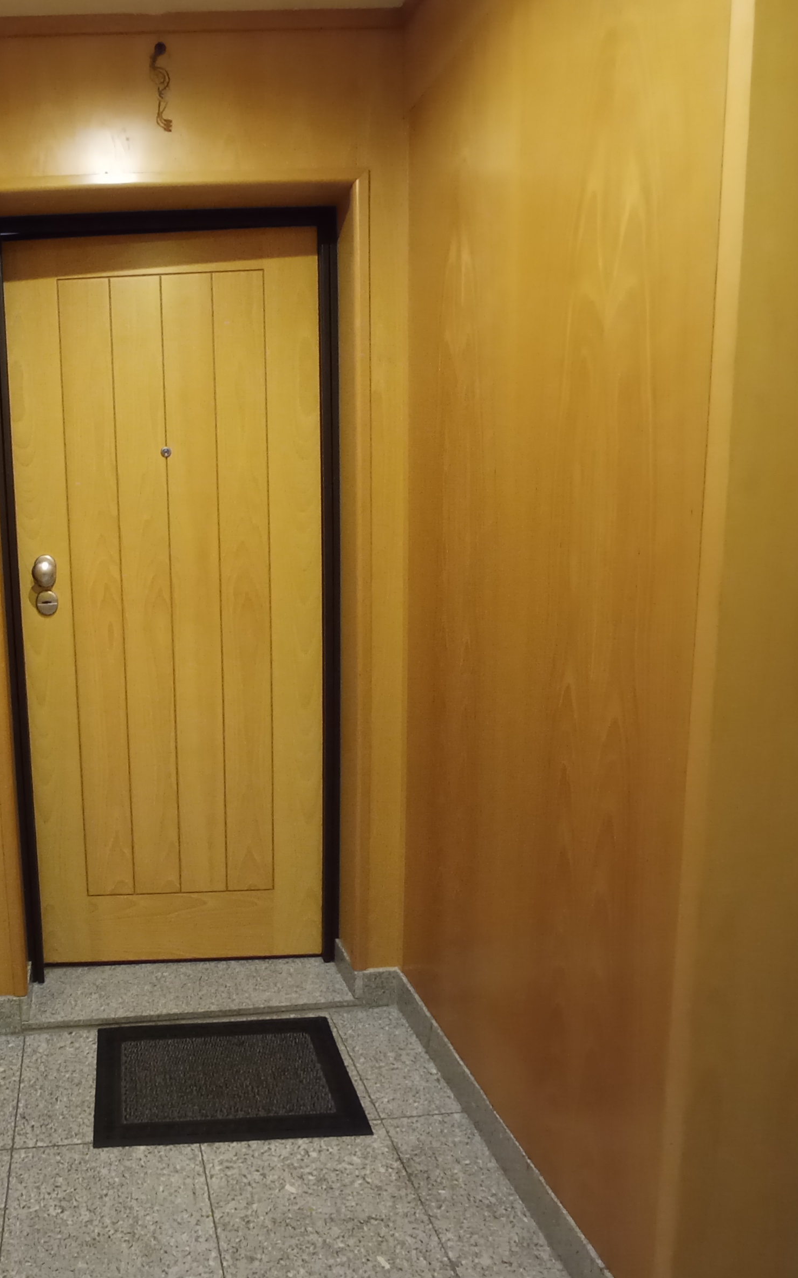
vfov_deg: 79.7
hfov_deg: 51.0
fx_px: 766
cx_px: 138
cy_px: 633
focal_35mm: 22
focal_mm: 1.65
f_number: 2.2
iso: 1227
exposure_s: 1/20
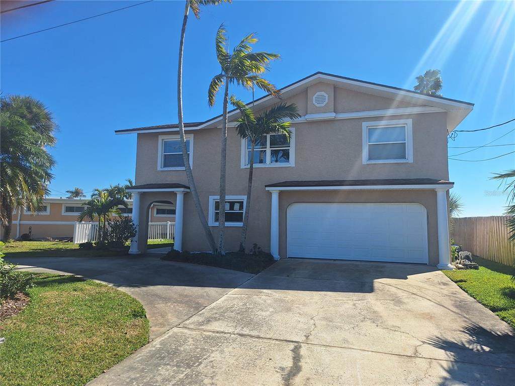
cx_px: 258
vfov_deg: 58.9
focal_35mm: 23
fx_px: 342
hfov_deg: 73.9
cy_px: 193
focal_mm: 5.54
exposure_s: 1/3448
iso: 40
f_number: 1.8
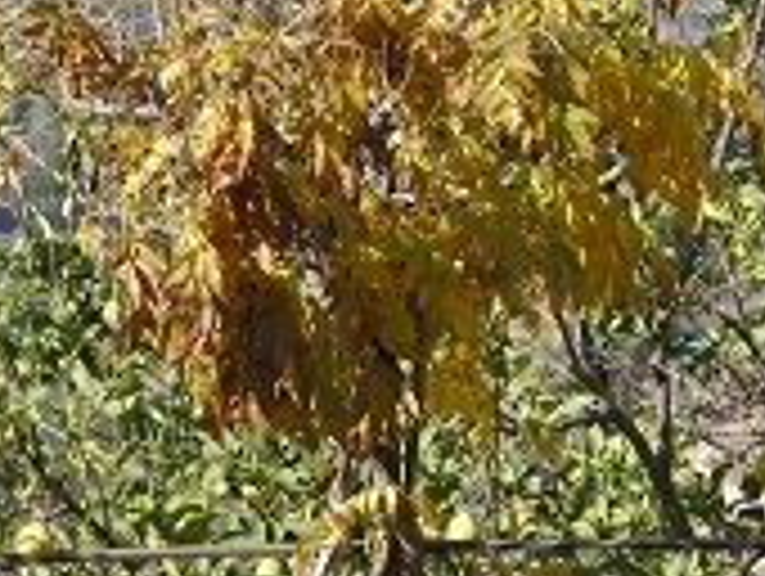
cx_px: 9
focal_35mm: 392
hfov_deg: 5.0
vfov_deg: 3.8
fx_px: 8675
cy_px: 603
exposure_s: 1/500
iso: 100
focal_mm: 24.6
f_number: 4.2
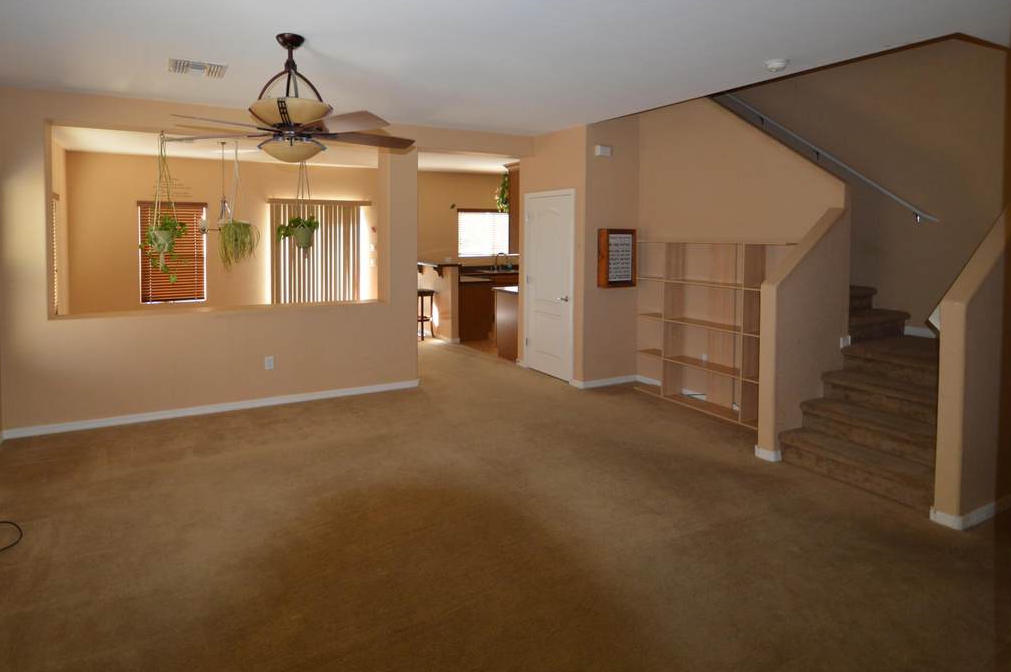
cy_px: 252
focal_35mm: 19
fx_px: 533
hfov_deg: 86.4
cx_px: 433
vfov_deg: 63.5
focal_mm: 10
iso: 450
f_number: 3.5
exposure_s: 1/60
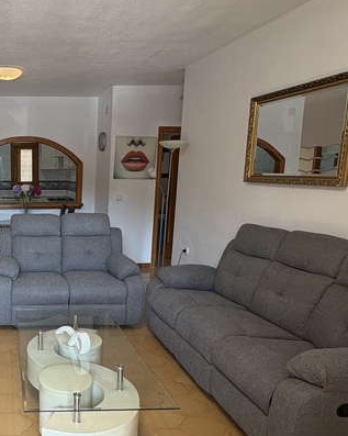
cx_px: 16
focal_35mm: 31
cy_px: 242
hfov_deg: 42.0
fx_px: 400
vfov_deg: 57.1
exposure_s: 1/100
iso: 125
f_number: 2.2
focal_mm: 2.22
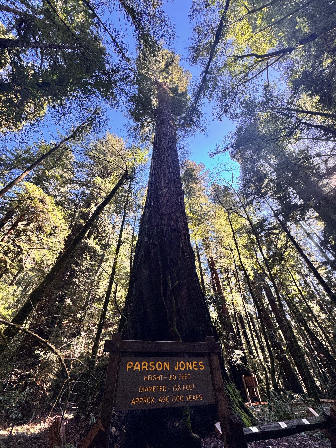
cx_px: 168
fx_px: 181
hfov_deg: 85.7
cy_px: 224
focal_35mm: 14
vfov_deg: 102.1
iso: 50
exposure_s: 1/99
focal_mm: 2.22
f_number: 2.2
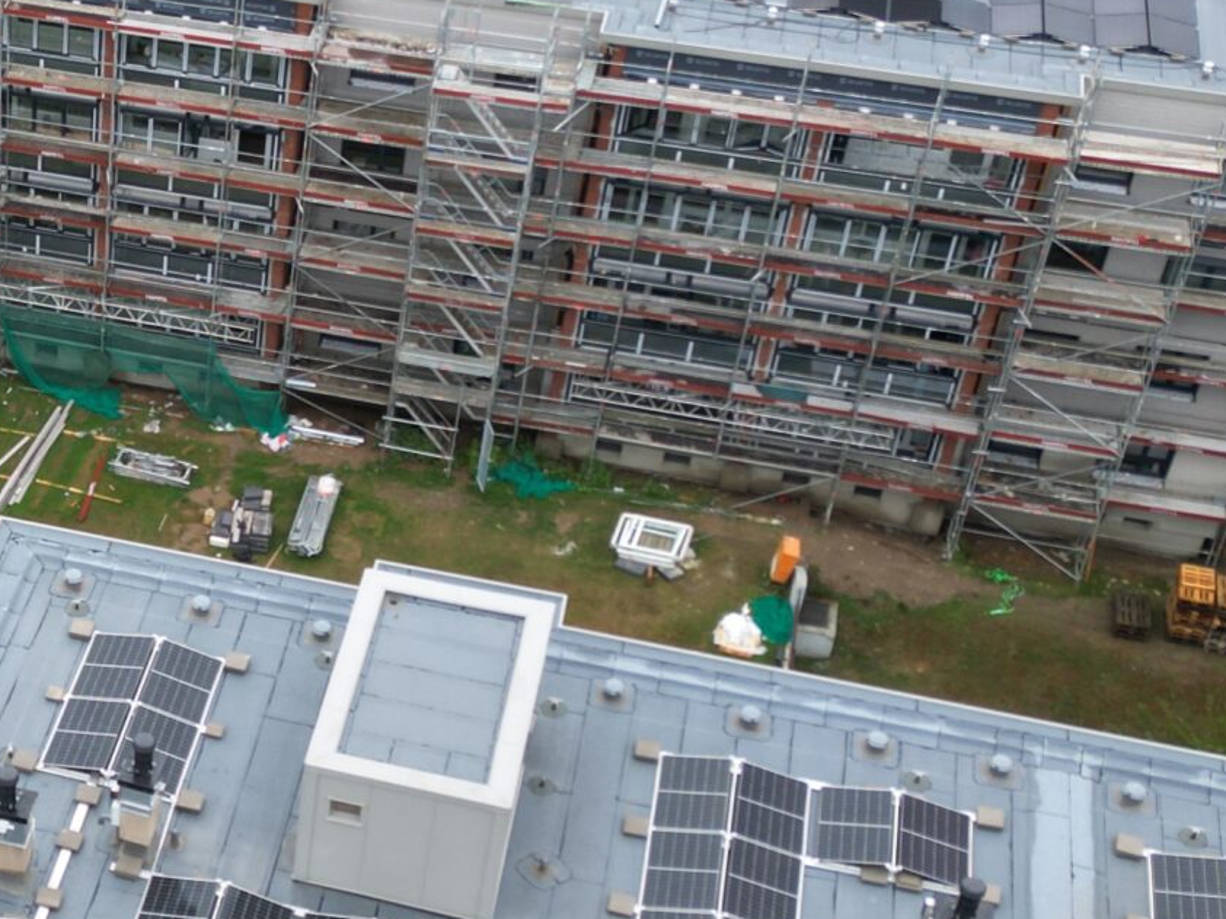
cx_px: -45
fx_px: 2585
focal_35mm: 73
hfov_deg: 25.2
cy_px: 516
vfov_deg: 20.1
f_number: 1.7
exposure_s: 1/320
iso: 110
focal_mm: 6.72
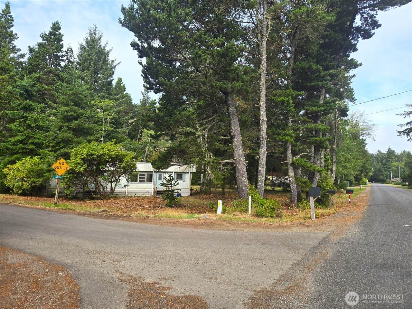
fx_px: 274
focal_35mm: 23
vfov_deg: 58.9
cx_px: 206
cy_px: 154
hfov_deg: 73.9
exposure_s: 1/786
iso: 25
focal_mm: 5.4
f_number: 1.8
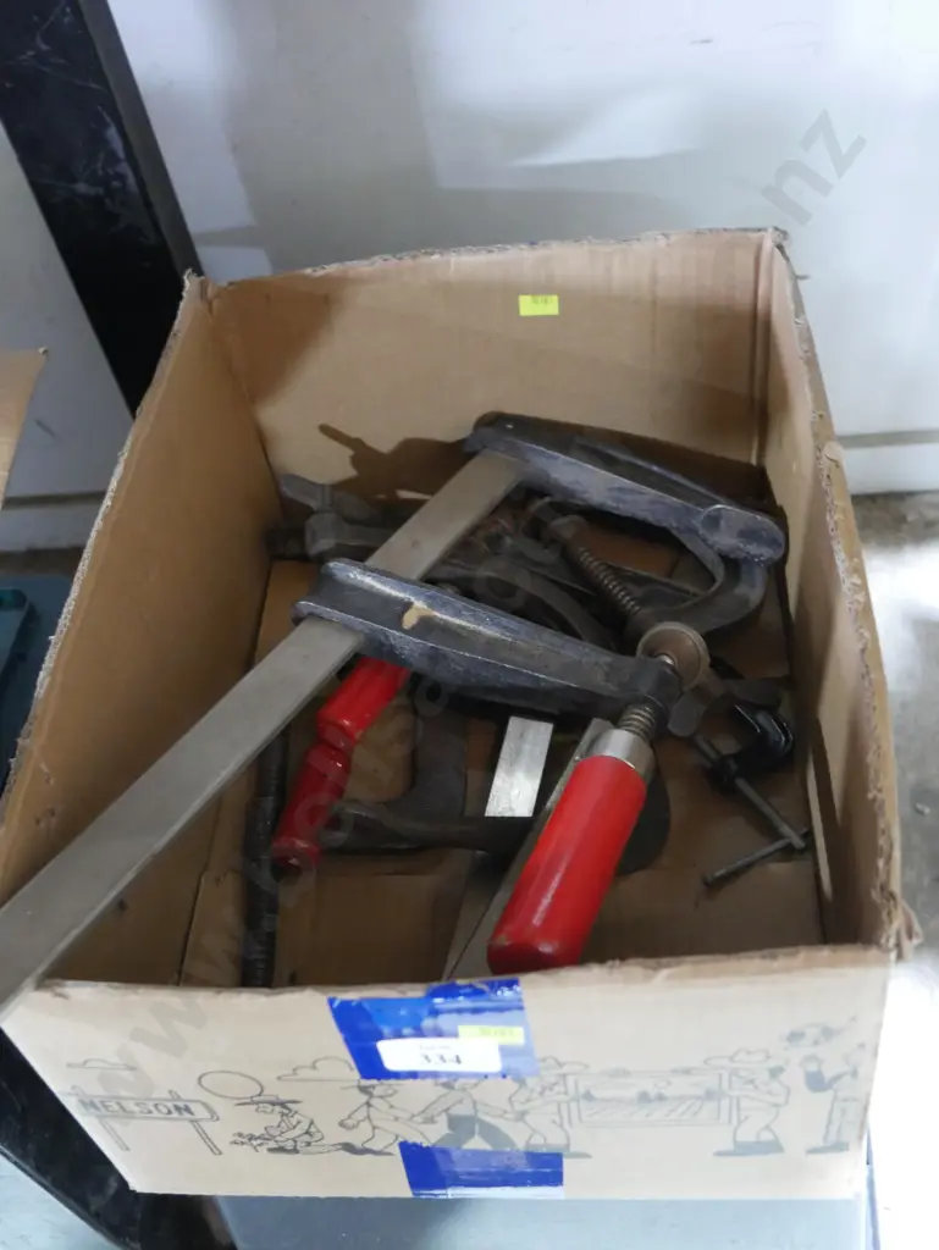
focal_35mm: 38
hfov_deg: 37.8
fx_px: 1373
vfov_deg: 49.0
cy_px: 625
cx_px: 470
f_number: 4.1
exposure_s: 1/15
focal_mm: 19
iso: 3200
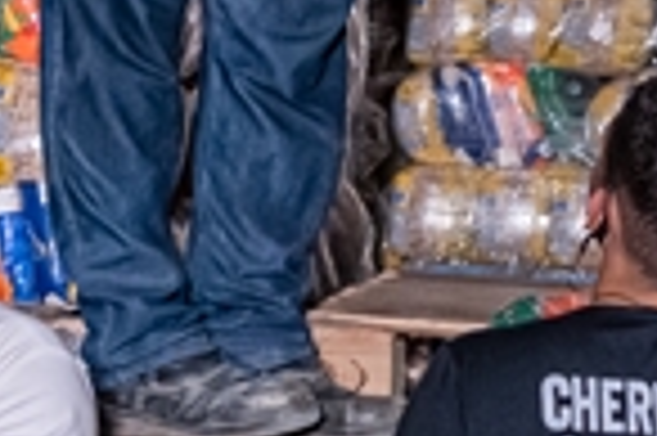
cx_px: -11
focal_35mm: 183
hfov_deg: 11.1
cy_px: -135
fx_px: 3336
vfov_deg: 7.4
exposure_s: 1/100
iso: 2500
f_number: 2.8
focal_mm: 24
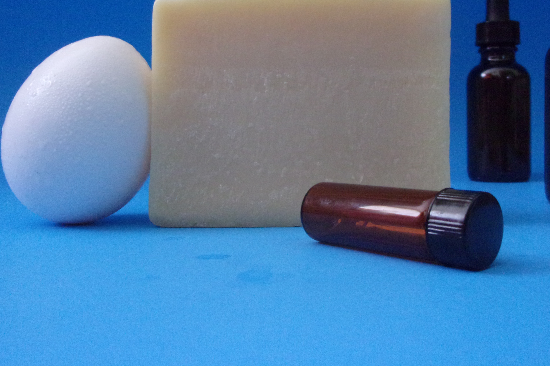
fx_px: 596
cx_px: 316
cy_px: 118
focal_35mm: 39
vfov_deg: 33.9
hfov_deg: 49.4
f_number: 3.9
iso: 583
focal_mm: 5.1
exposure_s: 1/17
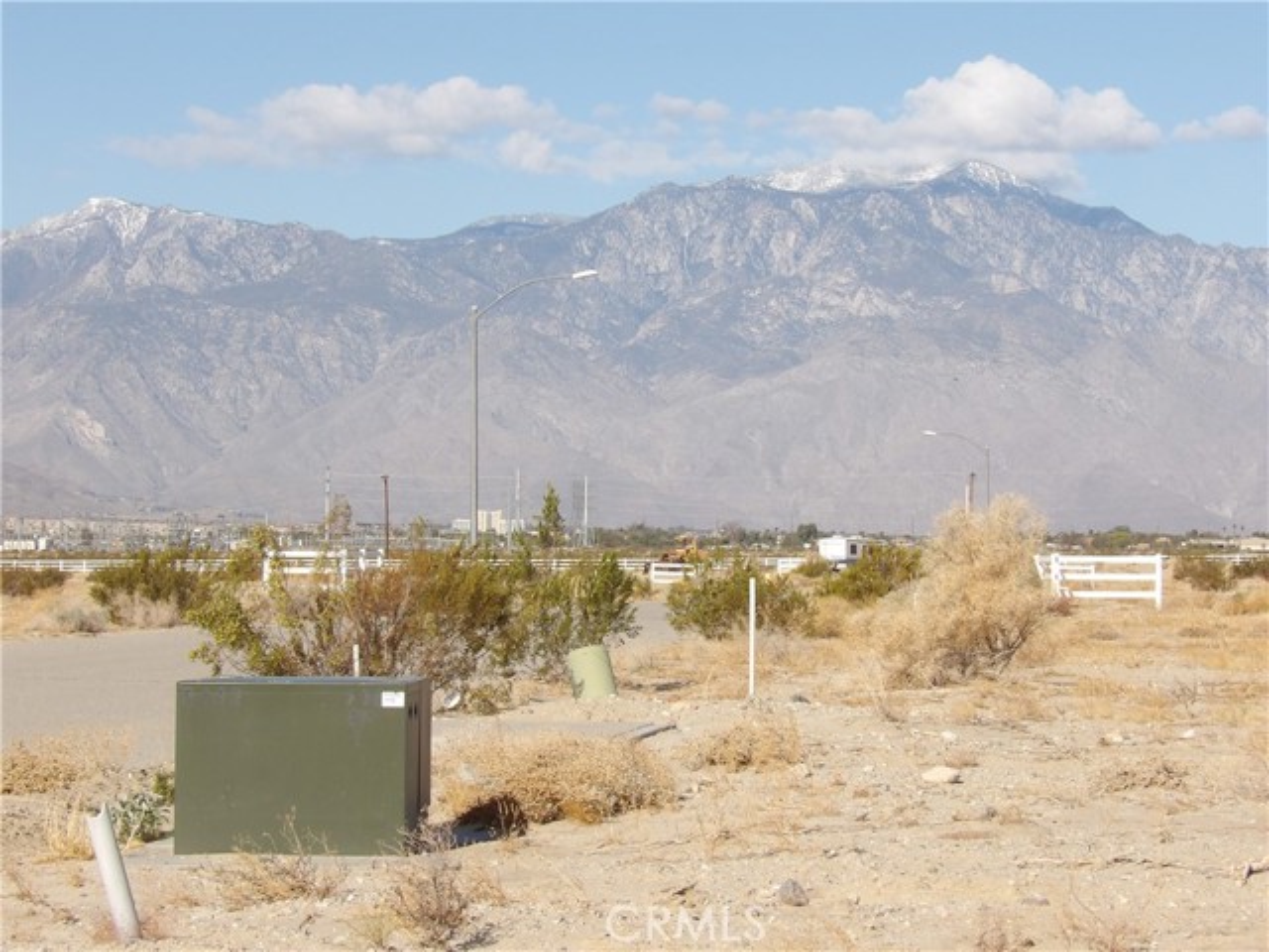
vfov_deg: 14.5
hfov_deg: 19.3
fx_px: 3739
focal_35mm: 102
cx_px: 634
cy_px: 476
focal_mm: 18.2
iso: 100
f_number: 7.2
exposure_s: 1/300
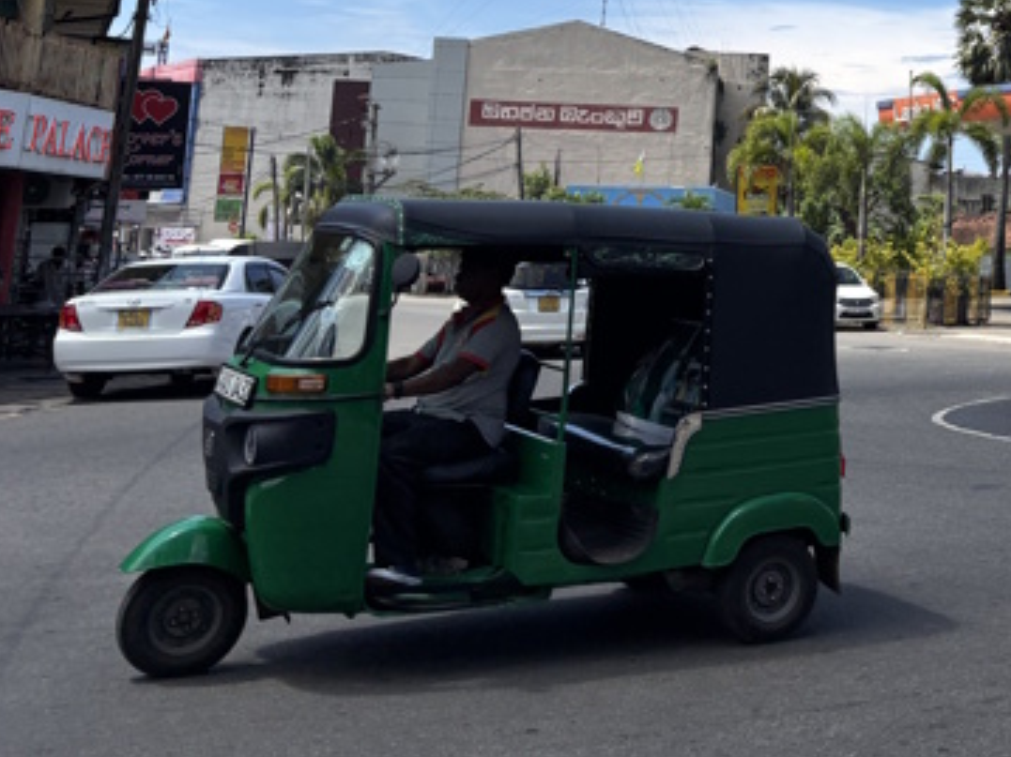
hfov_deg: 30.0
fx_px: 1693
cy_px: -76
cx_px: 1104
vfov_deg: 23.6
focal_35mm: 58
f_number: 1.6
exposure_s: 1/4082
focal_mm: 5.96
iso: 50
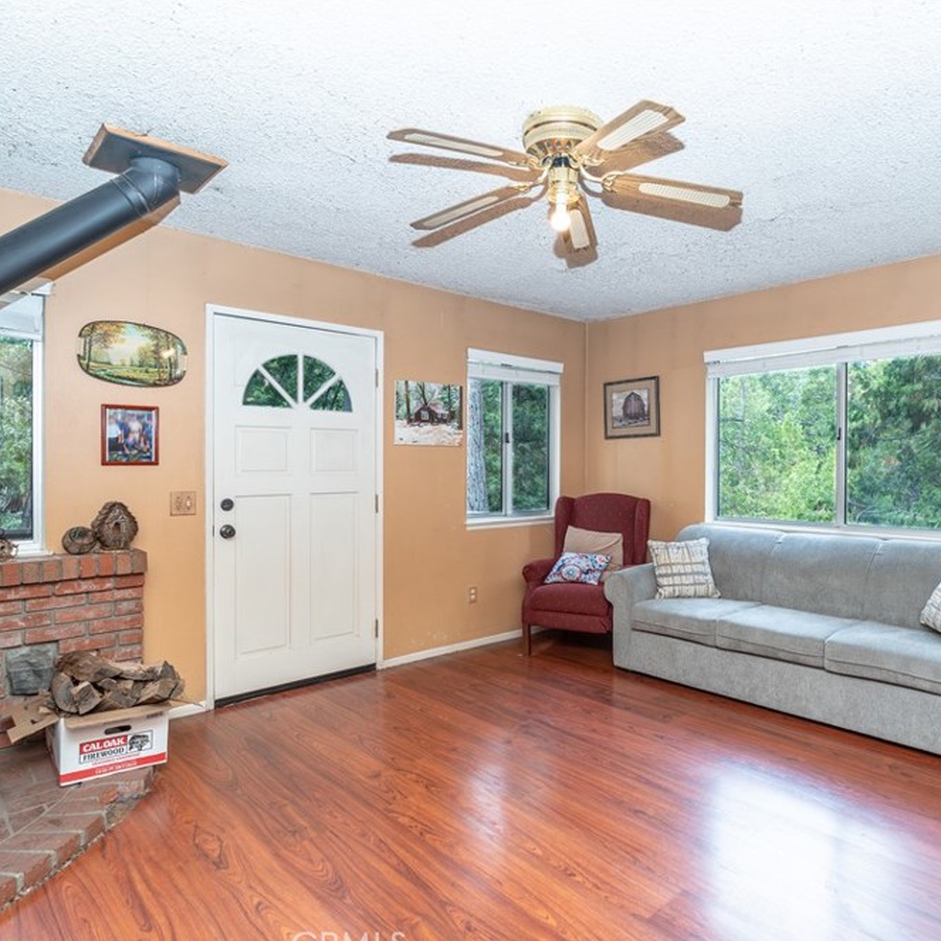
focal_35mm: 22
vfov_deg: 70.5
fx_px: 666
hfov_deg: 69.7
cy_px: 480
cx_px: 566
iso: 100
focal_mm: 16.5
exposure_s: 1/60
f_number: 4
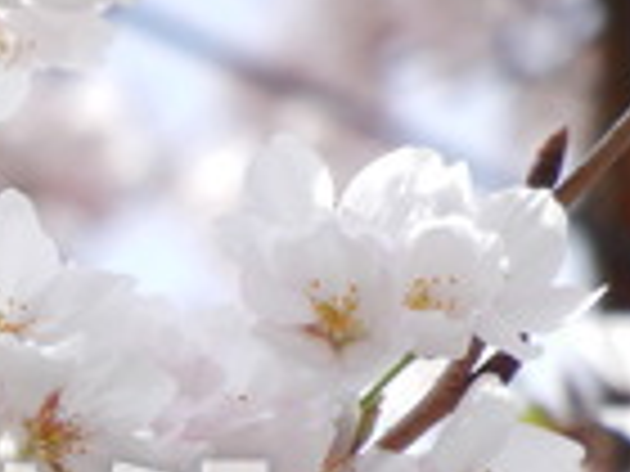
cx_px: -230
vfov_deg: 1.8
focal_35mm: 821
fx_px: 14942
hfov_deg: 2.4
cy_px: 620
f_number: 5.1
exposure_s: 1/538
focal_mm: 47.2
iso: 160
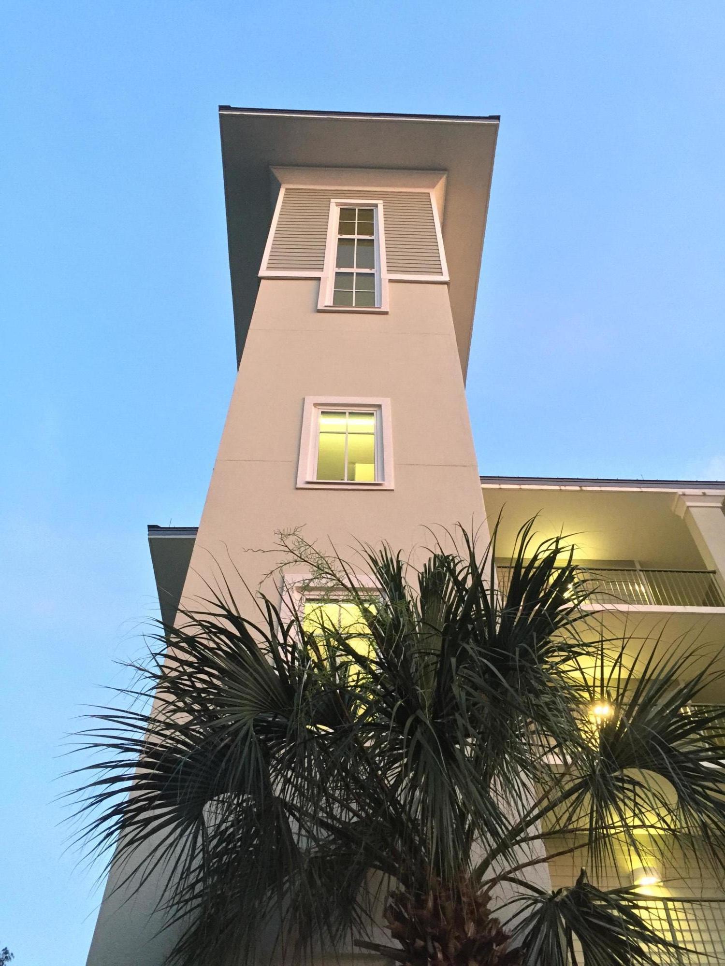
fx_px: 810
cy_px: 483
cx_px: 362
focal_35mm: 29
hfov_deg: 48.2
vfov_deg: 61.7
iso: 250
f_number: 2.2
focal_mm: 4.15
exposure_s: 1/24
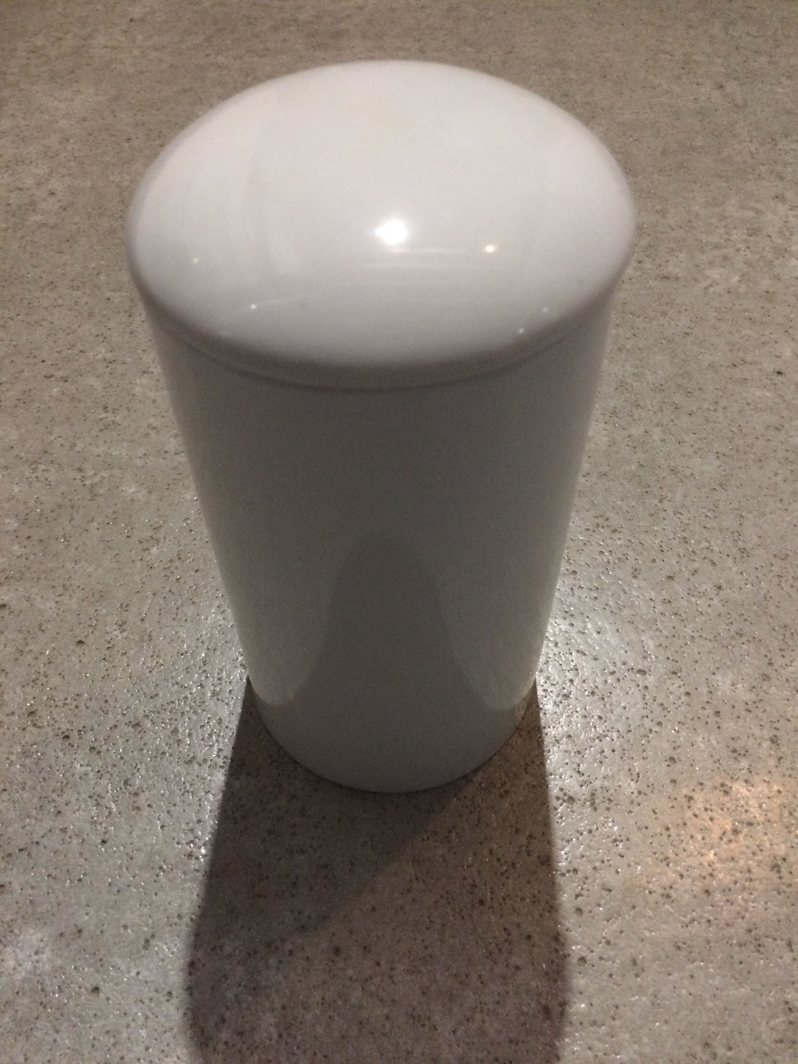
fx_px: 891
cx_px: 399
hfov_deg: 48.2
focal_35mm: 29
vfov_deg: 61.7
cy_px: 532
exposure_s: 1/33
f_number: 2.2
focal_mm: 4.15
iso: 320
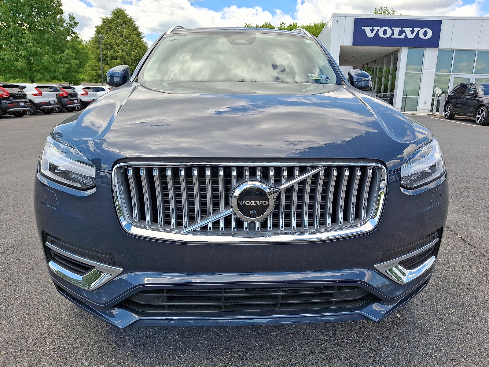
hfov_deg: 69.4
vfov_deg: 54.9
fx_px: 353
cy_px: 184
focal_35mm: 25
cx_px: 244
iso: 25
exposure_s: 1/714
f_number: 1.8
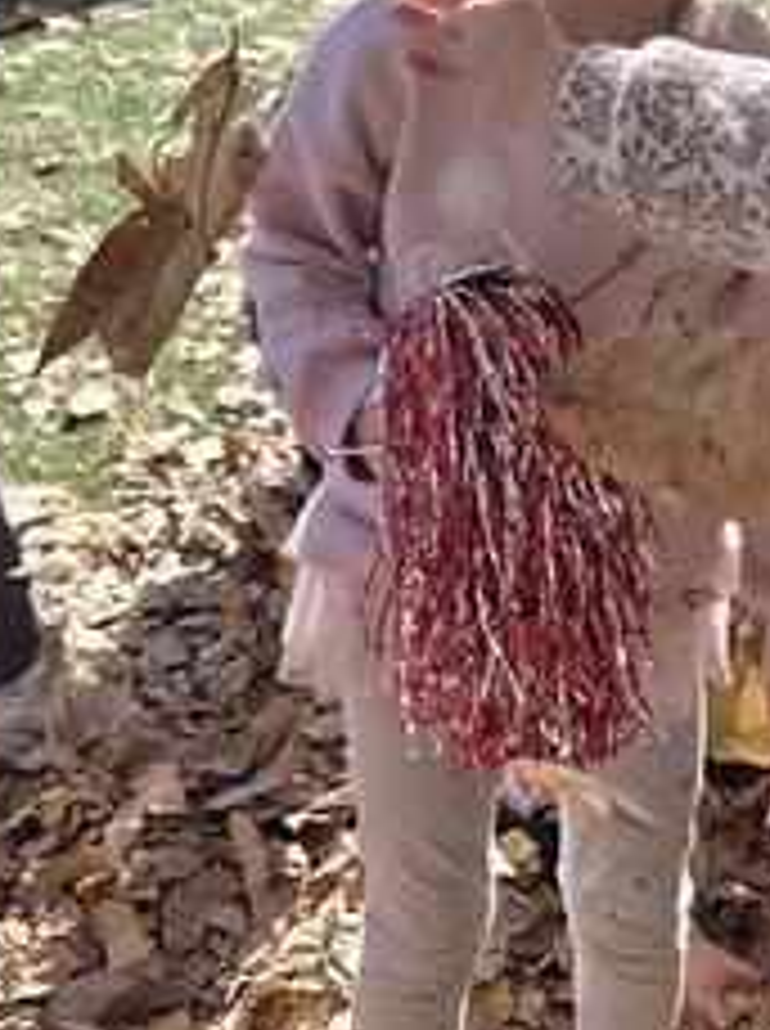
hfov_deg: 14.1
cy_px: 337
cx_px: 797
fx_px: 3063
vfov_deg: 19.0
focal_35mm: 103
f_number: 1.8
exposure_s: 1/3220
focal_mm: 5.4
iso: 80
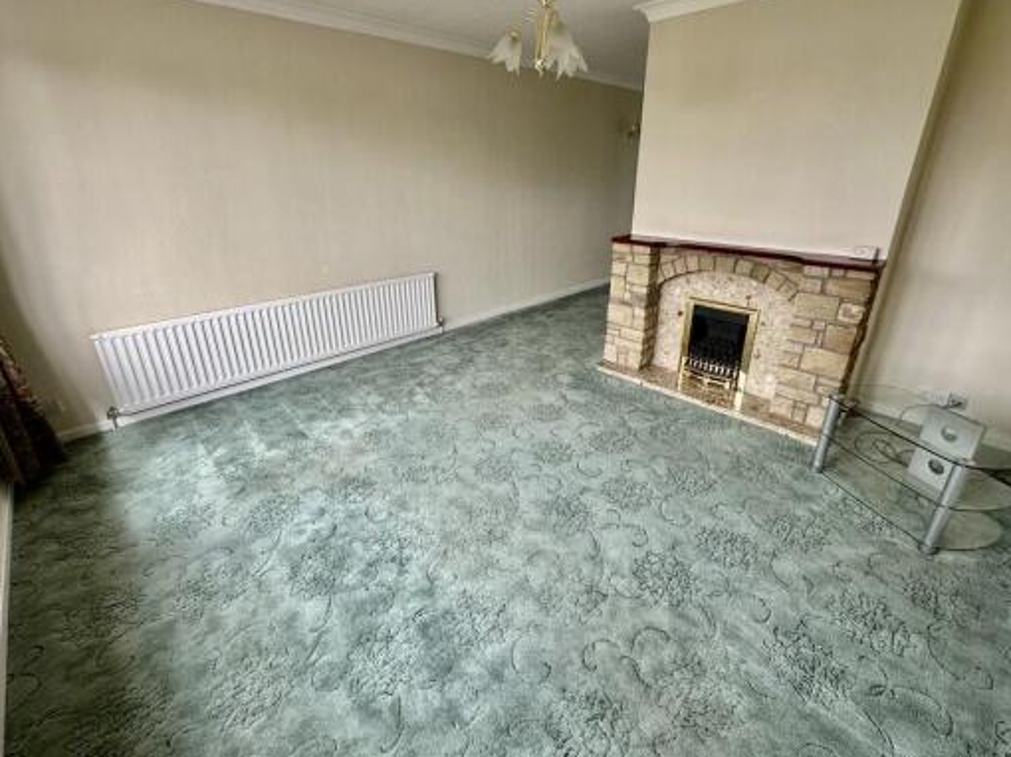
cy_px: 346
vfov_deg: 77.9
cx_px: 512
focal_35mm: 16
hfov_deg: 94.5
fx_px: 467
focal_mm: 2.22
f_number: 2.2
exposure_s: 1/99
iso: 64
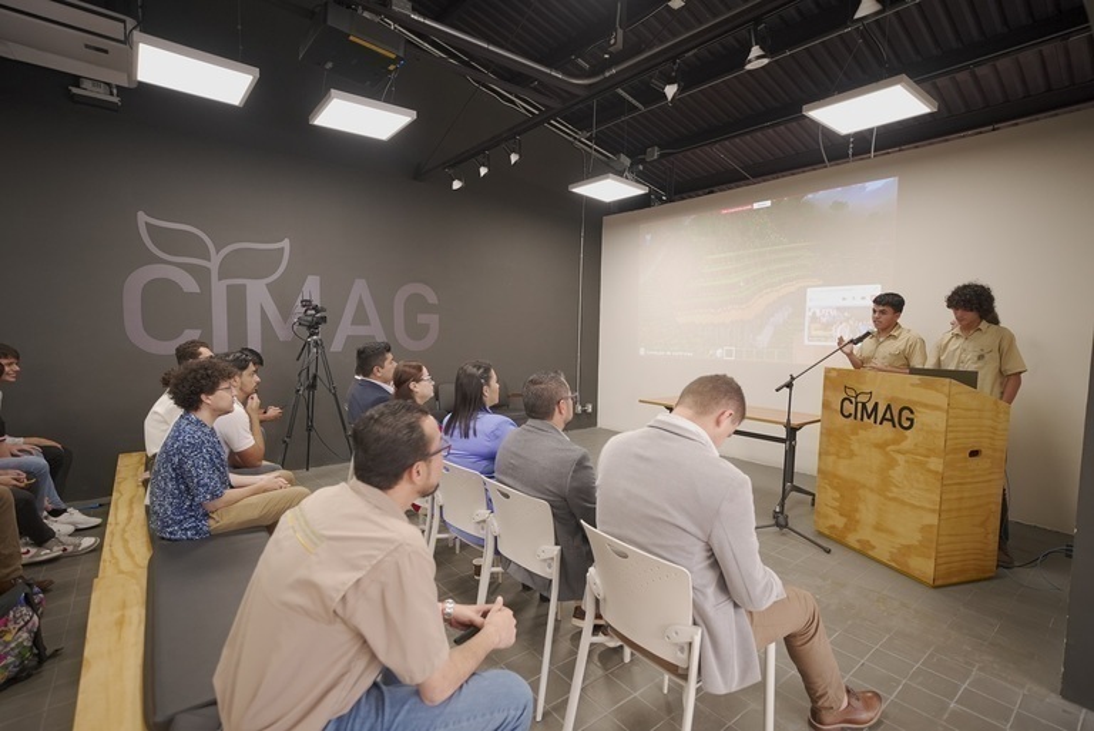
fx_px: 486
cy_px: 366
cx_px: 547
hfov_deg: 96.7
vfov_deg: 73.8
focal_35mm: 16
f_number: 2.2
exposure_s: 1/400
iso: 3200
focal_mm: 16
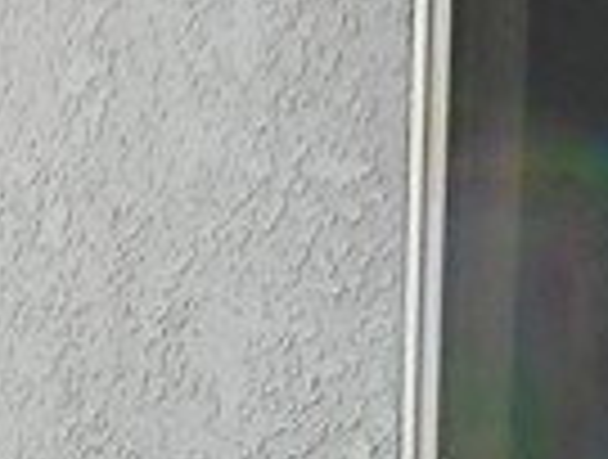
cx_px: -658
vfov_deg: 6.7
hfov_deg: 9.6
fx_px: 3328
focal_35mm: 189
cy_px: 1629
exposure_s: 1/200
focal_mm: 4.5
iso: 80
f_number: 3.7
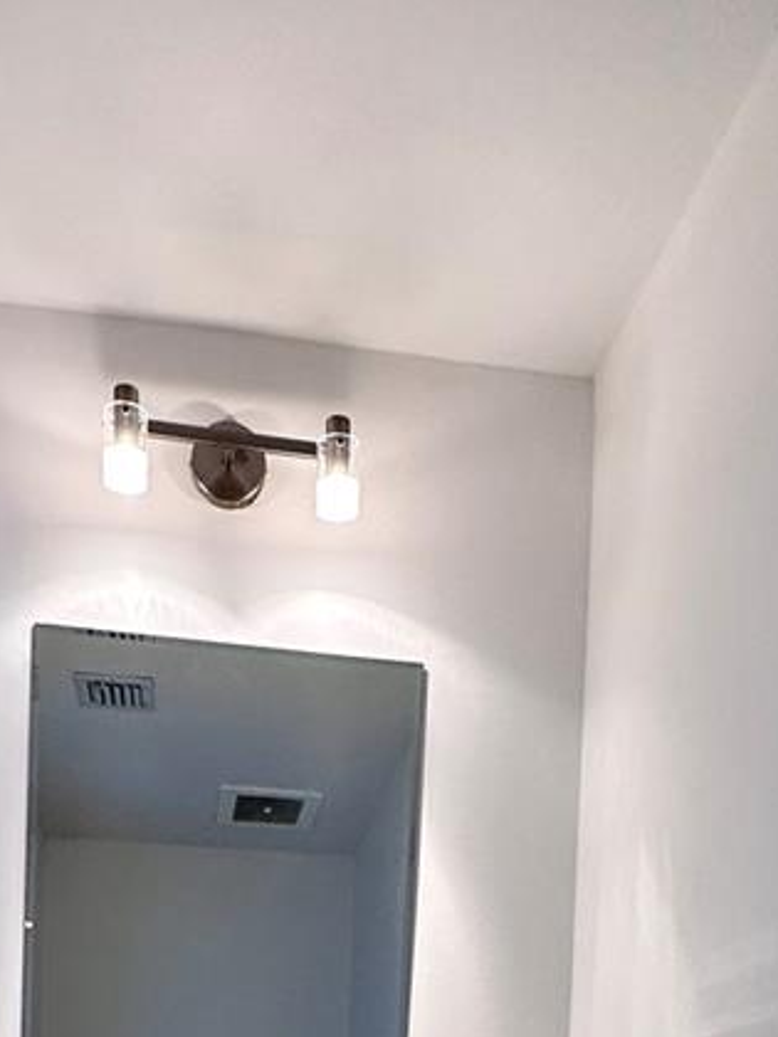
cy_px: 1281
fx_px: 1199
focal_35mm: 40
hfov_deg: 35.9
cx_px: 321
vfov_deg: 35.4
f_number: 2.2
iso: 200
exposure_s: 1/120
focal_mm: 2.22
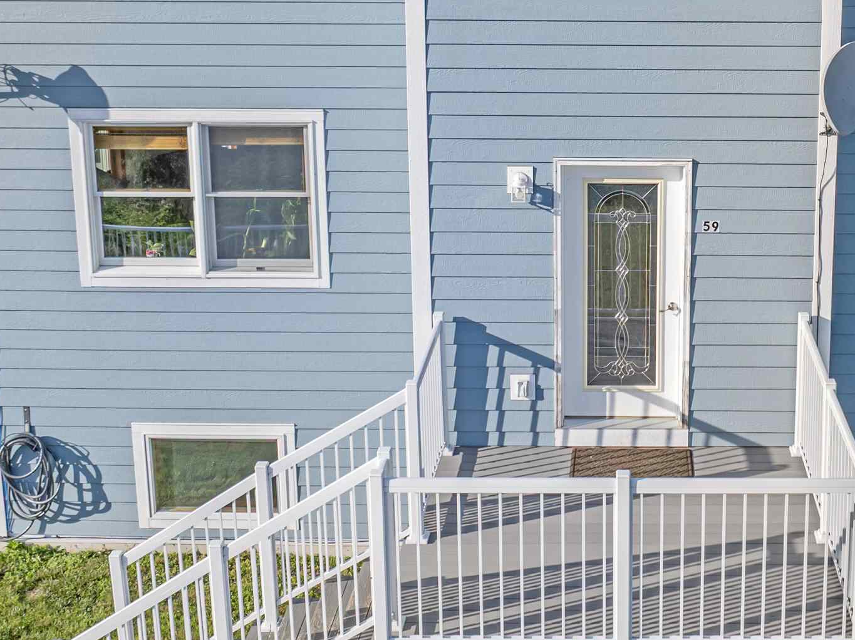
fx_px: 1333
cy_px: 134
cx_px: 627
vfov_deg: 26.5
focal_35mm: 54
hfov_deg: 34.9
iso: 120
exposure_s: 1/1250
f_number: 2.8
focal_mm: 12.29
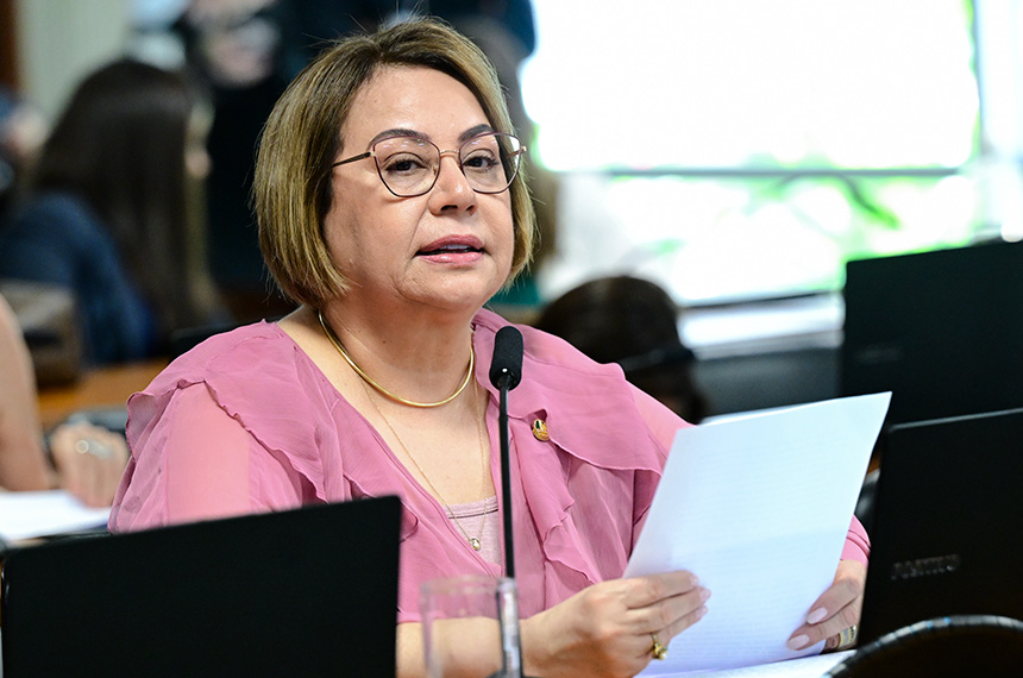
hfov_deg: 9.5
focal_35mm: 217
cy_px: 339
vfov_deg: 6.3
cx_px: 512
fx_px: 6155
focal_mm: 145
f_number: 3.5
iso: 4000
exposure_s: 1/200
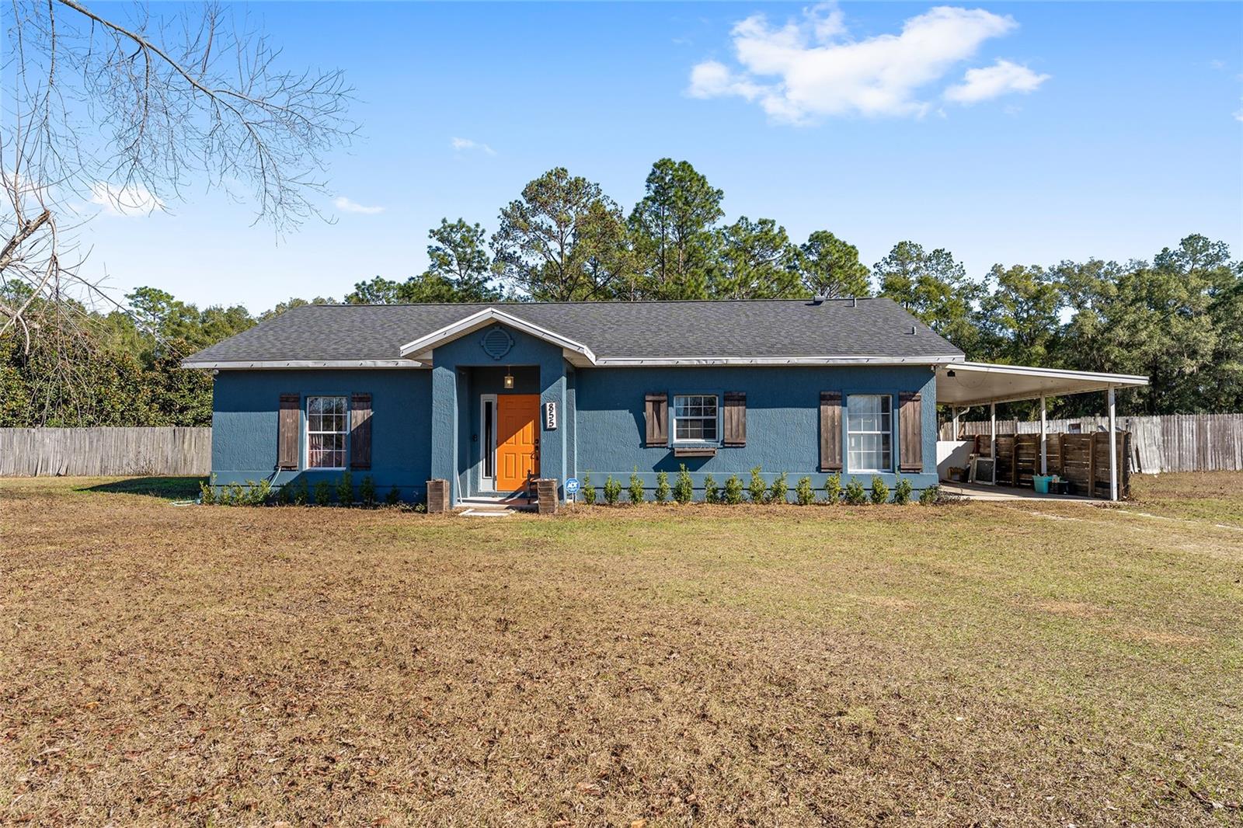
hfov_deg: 80.9
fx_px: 728
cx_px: 622
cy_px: 414
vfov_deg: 59.2
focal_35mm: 21
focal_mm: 21.1
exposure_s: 1/500
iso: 400
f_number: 7.1
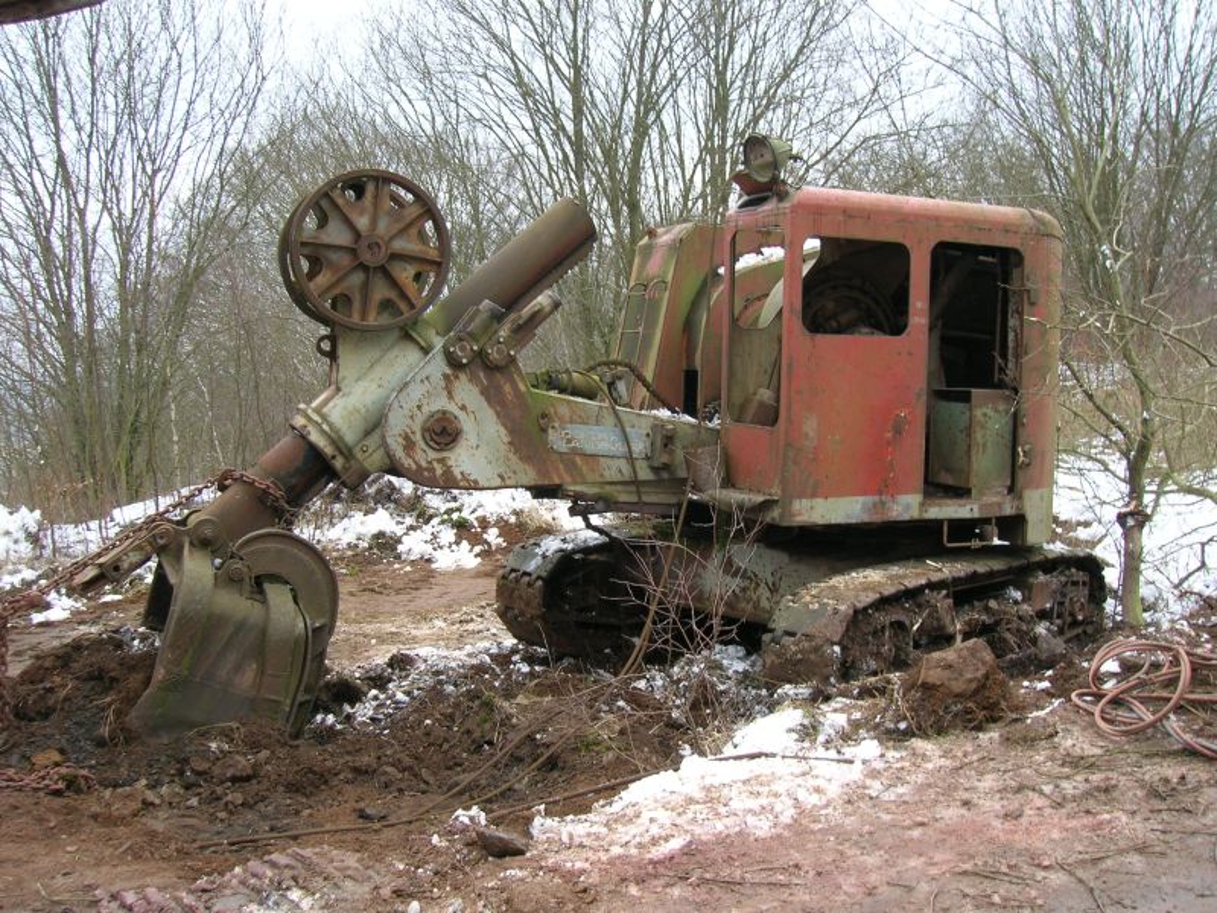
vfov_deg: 41.8
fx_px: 1195
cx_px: 608
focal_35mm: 34
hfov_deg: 54.0
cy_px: 456
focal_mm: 5.7
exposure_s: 1/25
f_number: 4.9
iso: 50
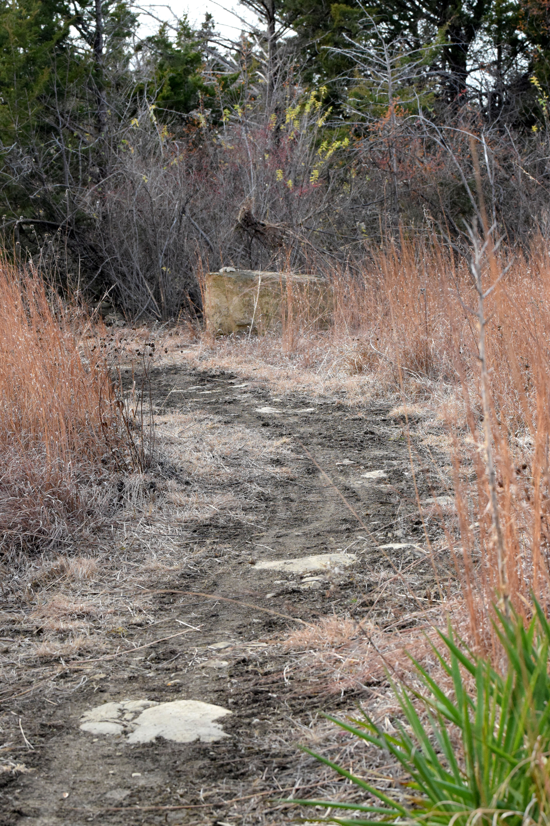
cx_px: 275
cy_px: 413
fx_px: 2406
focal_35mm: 105
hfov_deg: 13.0
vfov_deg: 19.5
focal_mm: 70
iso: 2500
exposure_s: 1/2000
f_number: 7.1
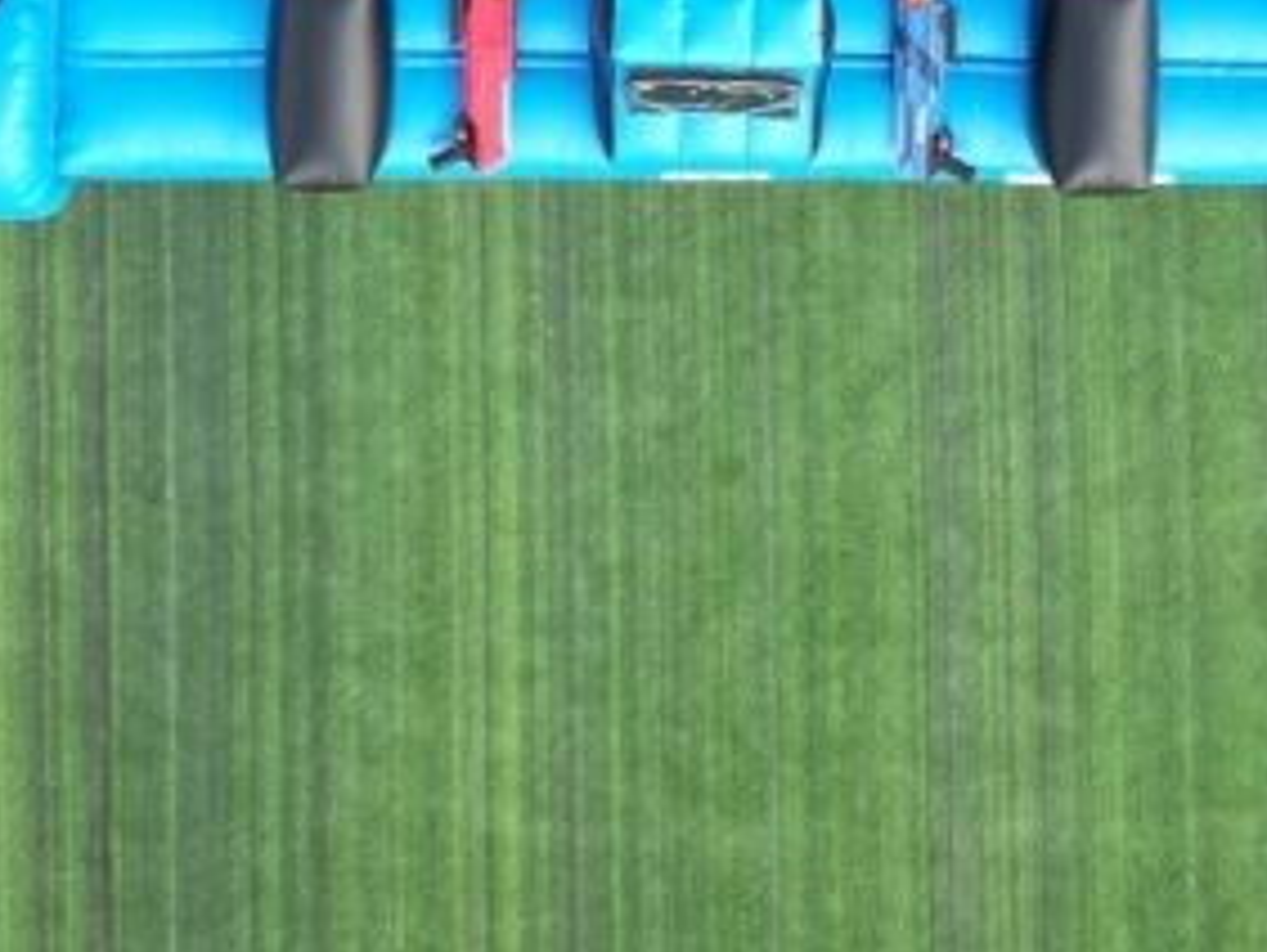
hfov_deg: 22.5
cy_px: -543
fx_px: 3187
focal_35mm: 87
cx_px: 696
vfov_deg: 15.5
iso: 100
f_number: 1.7
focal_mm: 6.72
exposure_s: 1/400
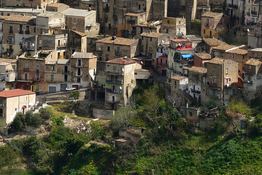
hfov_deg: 5.8
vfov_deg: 3.8
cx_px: -27
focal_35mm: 357
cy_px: -38
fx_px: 2597
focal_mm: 92
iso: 100
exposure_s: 1/400
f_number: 11
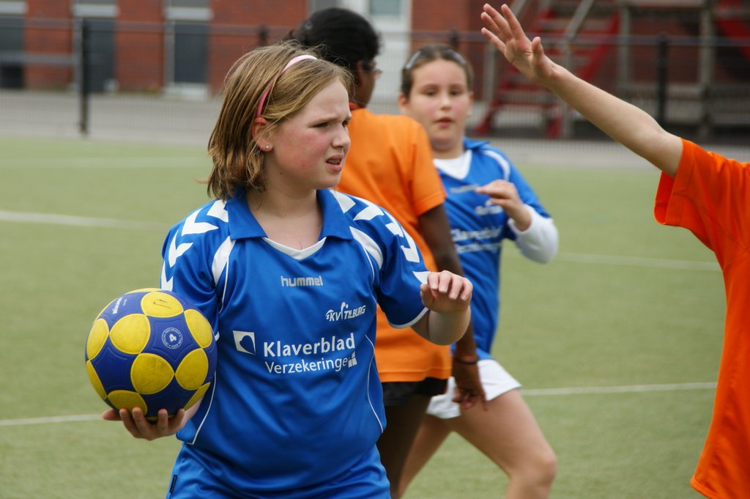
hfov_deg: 9.2
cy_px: 250
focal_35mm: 225
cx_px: 375
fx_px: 4684
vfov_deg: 6.1
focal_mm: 150
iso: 100
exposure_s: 1/320
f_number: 6.3
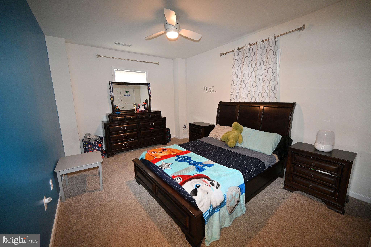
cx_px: 186
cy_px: 124
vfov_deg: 81.1
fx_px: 144
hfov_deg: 104.3
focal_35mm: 14
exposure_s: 1/200
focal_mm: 14
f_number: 4
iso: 2000
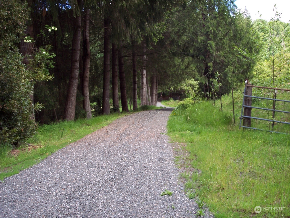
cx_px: 145
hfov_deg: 47.9
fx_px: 327
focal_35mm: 39
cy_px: 109
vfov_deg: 36.8
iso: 100
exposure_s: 1/90
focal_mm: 8
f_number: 3.4
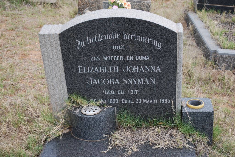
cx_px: 118
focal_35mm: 60
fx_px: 392
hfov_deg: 33.4
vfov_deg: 22.7
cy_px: 78
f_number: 5.6
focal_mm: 40
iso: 200
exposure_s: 1/125
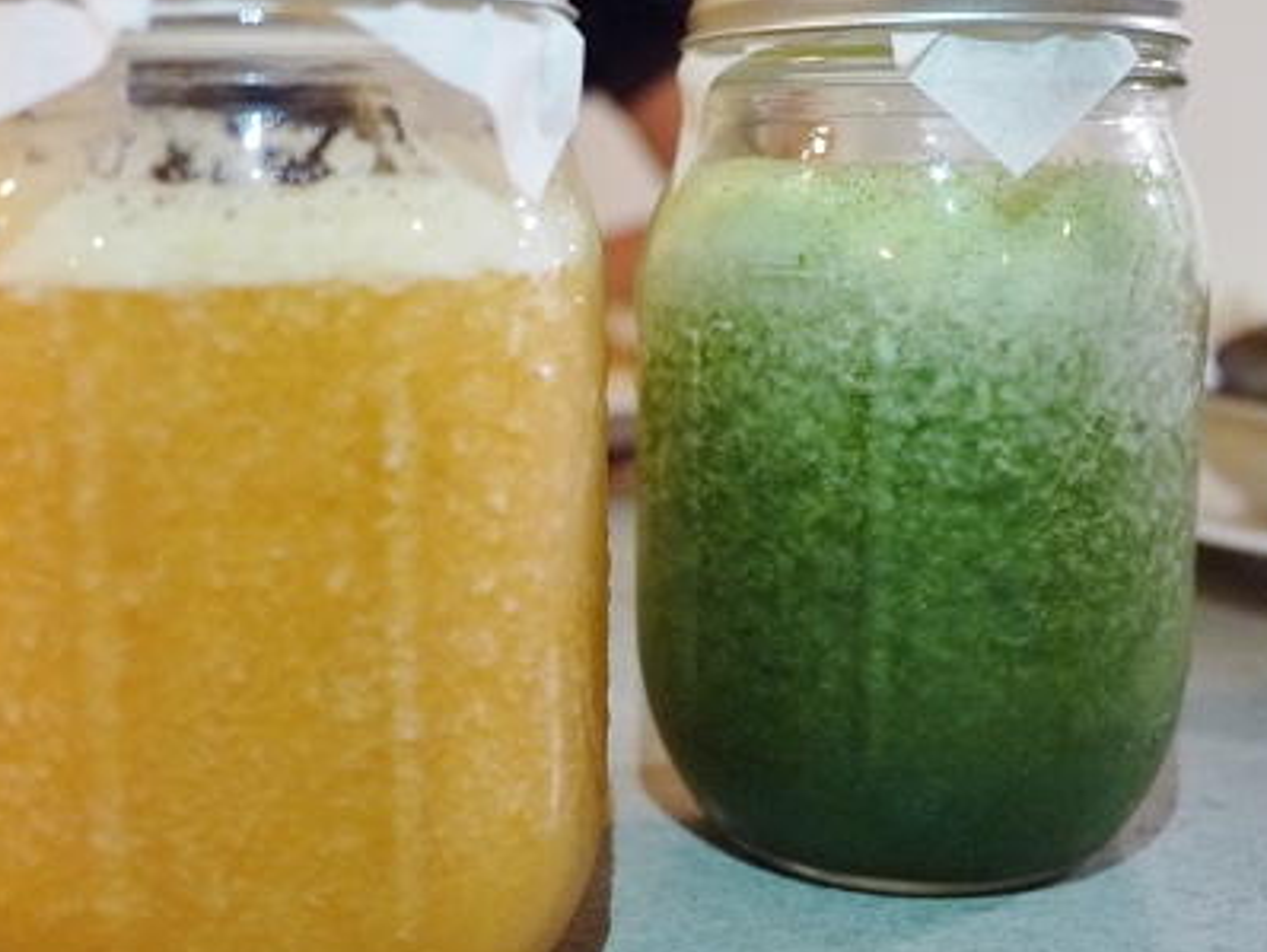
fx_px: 1648
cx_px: 646
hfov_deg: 42.1
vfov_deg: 32.2
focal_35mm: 45
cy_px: 458
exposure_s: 1/25
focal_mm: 14
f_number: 2.5
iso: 800
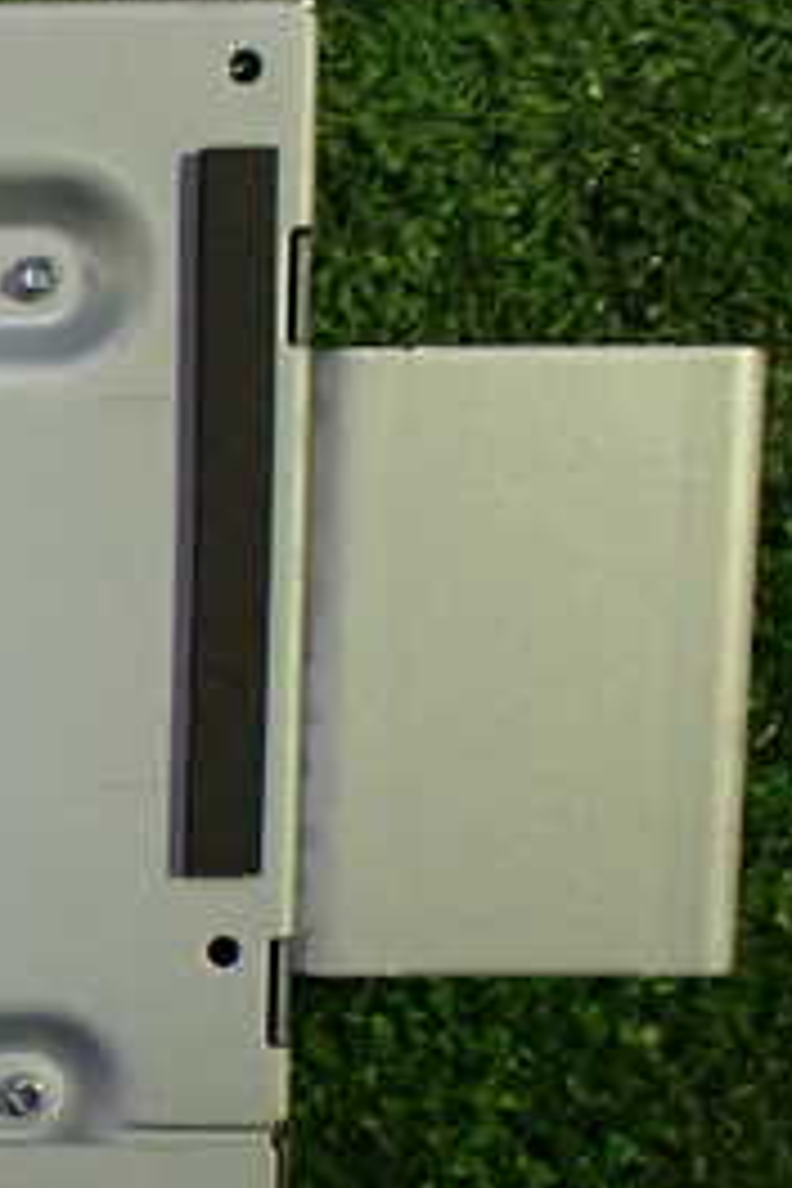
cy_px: 837
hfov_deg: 17.2
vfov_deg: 28.2
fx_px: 2343
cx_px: -423
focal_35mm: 71
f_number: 2.3
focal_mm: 5.4
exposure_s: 1/125
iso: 800
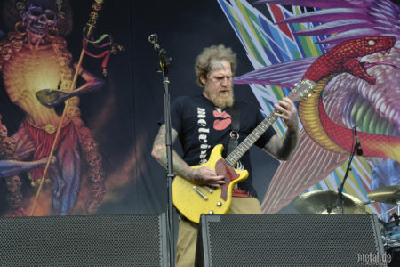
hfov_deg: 19.5
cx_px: 200
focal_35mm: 105
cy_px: 134
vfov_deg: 13.0
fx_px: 1167
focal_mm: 70
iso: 500
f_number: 10
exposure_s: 1/100
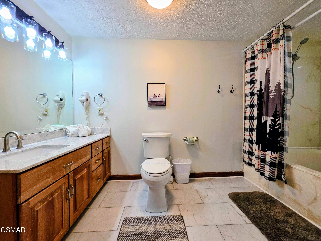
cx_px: 160
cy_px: 120
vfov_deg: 89.9
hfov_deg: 106.2
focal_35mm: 13
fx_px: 121
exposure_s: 1/120
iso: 100
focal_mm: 2.2
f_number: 1.9
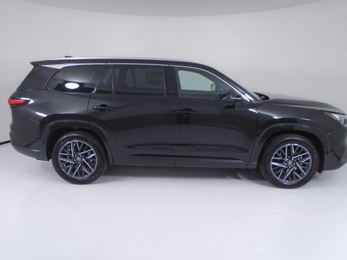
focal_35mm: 26
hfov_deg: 67.3
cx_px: 174
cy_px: 130
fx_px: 261
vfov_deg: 53.1
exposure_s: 1/125
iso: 100
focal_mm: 4.6
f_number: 3.2
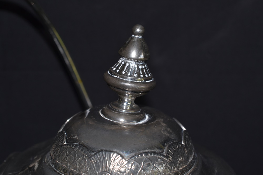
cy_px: 88
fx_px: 438
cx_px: 132
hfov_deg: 33.4
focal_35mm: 60
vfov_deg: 22.6
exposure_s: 1/60
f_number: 8
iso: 100
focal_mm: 40
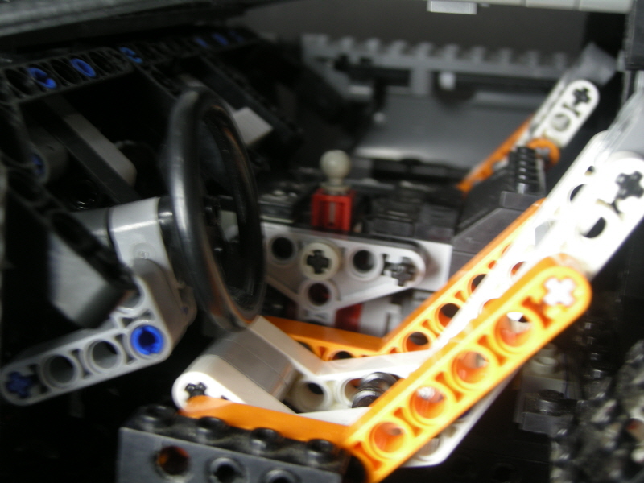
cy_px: 242
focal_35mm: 36
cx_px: 322
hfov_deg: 51.4
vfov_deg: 39.7
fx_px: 670
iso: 64
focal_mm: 7.5
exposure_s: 1/4
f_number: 3
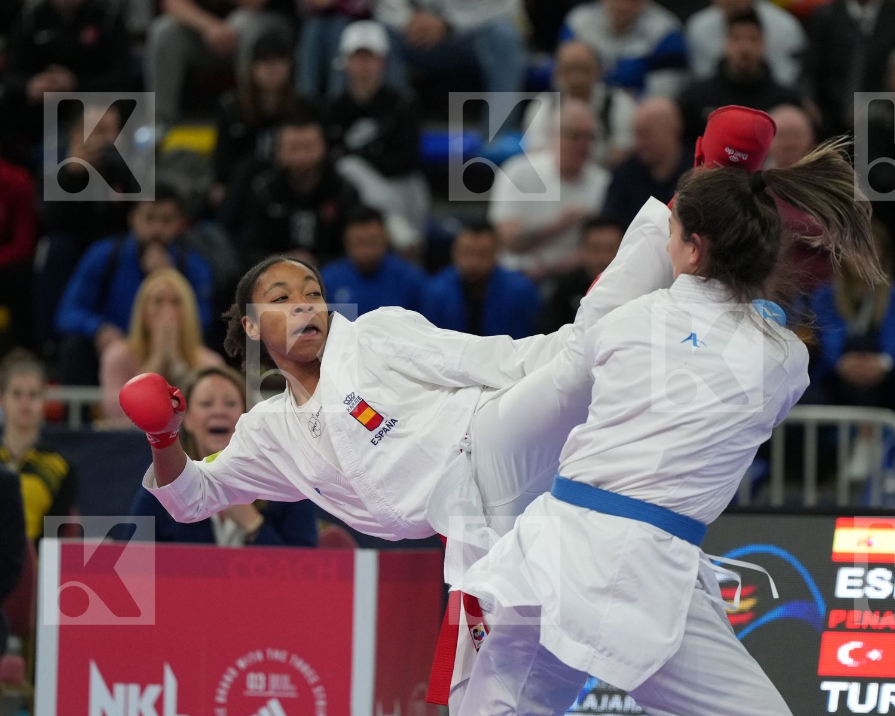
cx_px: 505
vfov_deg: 5.0
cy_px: 358
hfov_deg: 6.3
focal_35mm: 308
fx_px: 8160
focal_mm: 182
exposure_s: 1/1000
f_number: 2.8
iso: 2000
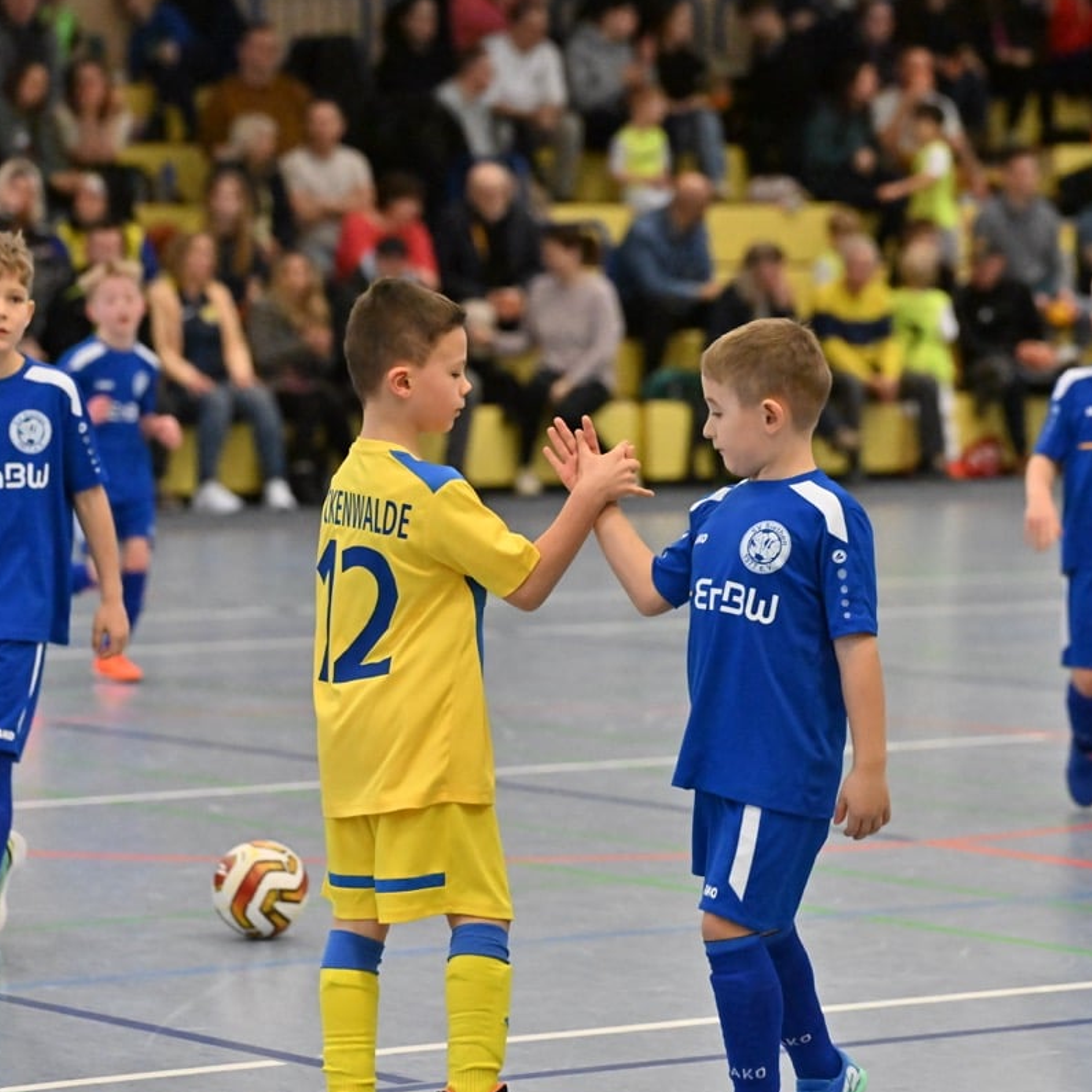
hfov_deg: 10.2
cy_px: 534
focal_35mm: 171
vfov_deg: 10.2
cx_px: 628
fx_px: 6103
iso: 8000
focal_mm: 125
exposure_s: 1/1250
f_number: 3.5
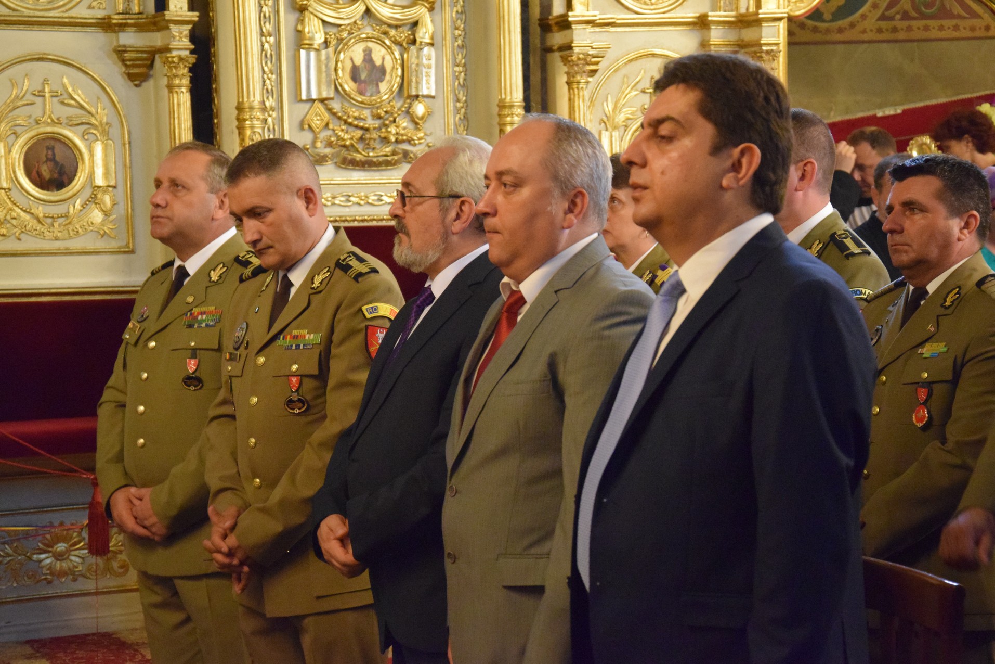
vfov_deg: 14.7
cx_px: 498
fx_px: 2570
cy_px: 332
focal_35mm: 93
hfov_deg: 21.9
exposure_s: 1/25
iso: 6400
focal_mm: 62
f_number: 5.3
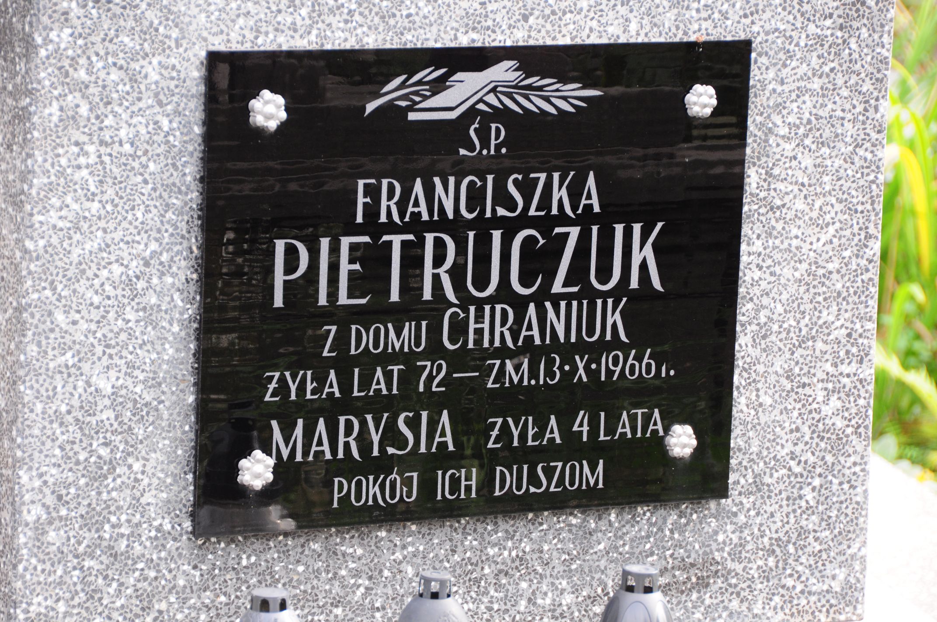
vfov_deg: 6.8
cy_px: 311
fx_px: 5264
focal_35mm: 202
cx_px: 468
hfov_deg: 10.2
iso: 400
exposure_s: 1/125
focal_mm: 135
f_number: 7.1
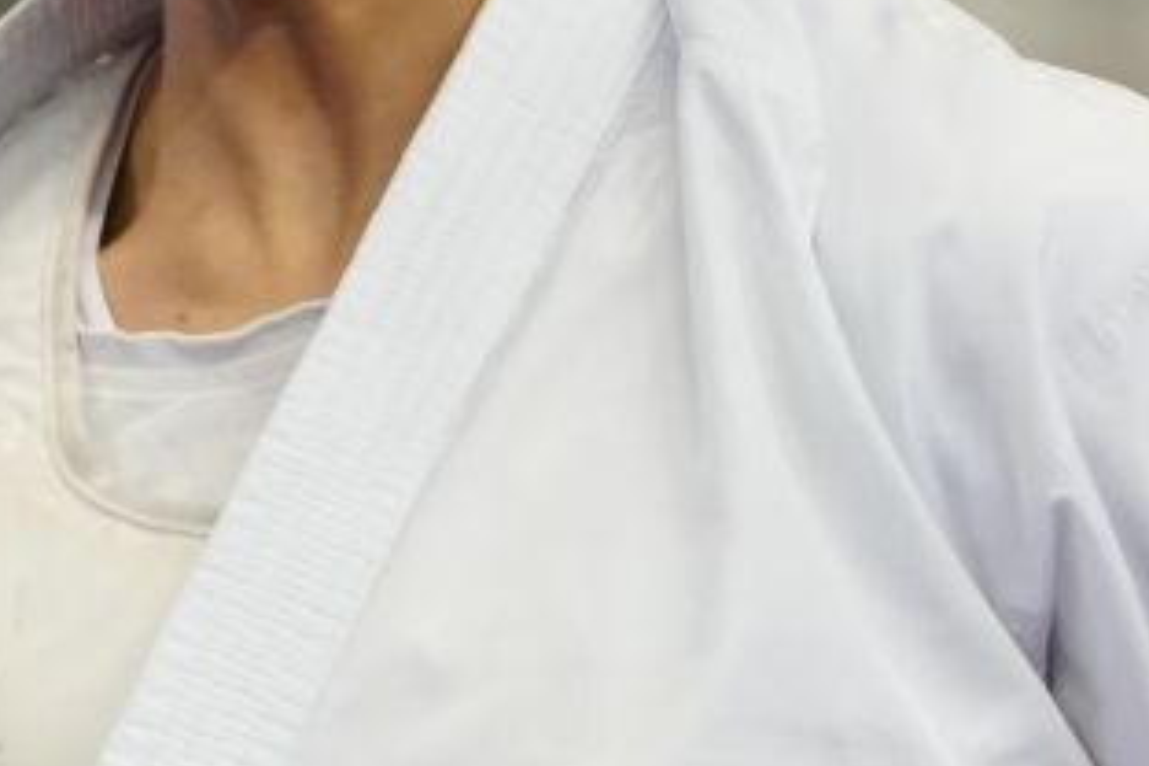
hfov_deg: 2.1
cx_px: 464
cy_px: 766
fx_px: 30925
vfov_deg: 1.4
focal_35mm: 969
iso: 2500
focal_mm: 168
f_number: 2.8
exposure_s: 1/1000
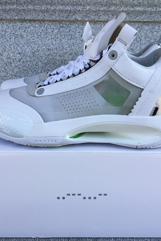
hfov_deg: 30.5
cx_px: 79
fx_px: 295
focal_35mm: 44
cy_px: 120
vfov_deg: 44.5
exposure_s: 1/422
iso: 25
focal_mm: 3.3
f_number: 2.4
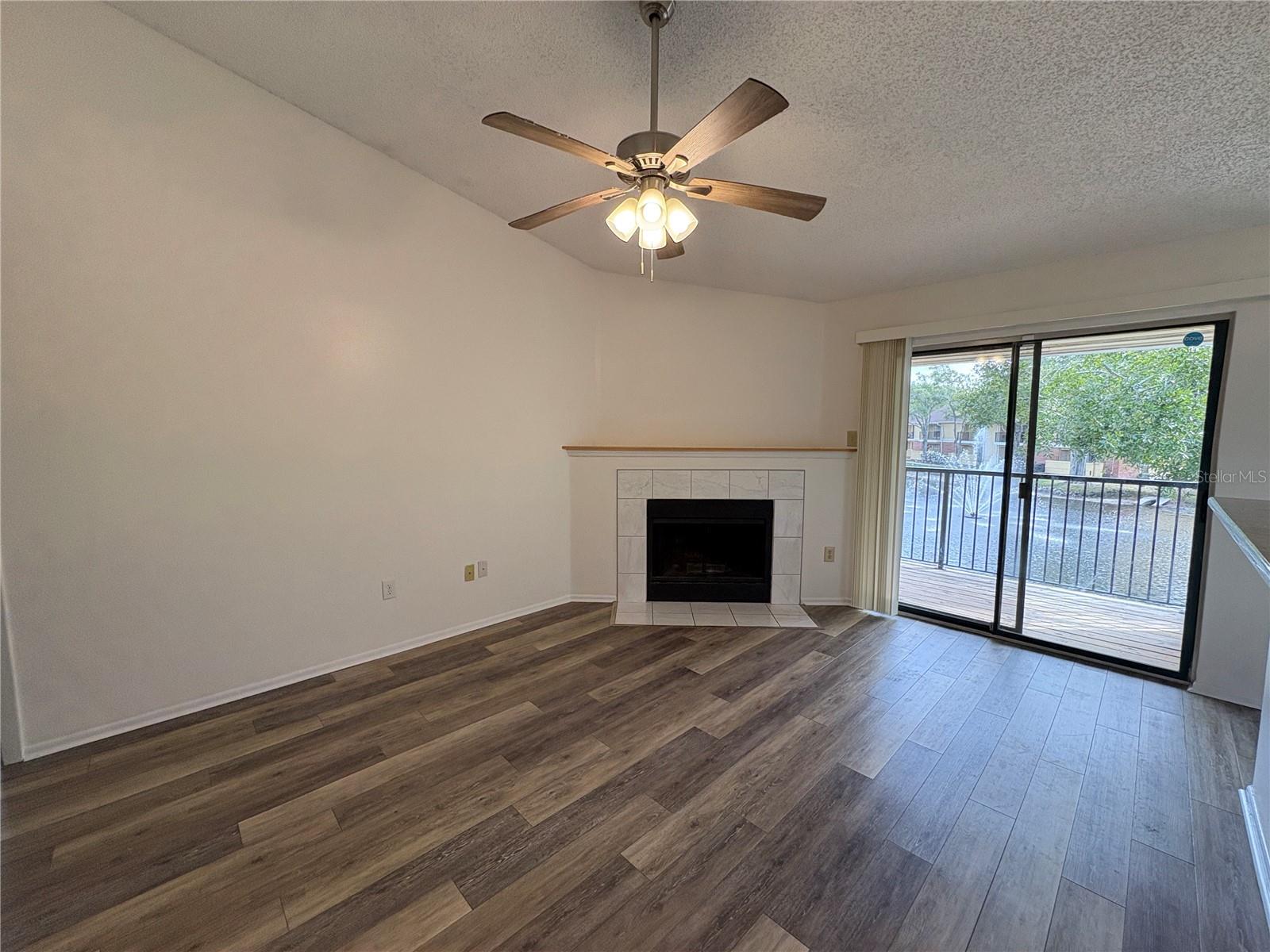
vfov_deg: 85.7
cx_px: 635
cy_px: 476
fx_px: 514
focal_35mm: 14
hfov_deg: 102.1
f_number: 2.2
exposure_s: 1/120
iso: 160
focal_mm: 2.22
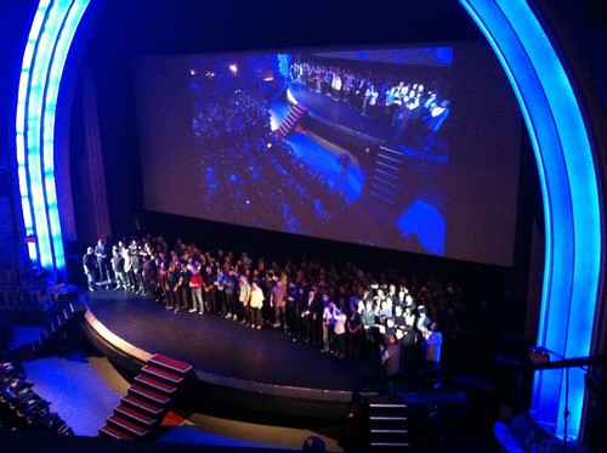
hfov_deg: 52.7
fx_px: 613
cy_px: 226
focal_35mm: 35
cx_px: 304
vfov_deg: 40.6
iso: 1000
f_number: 2.8
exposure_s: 1/15
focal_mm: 3.85
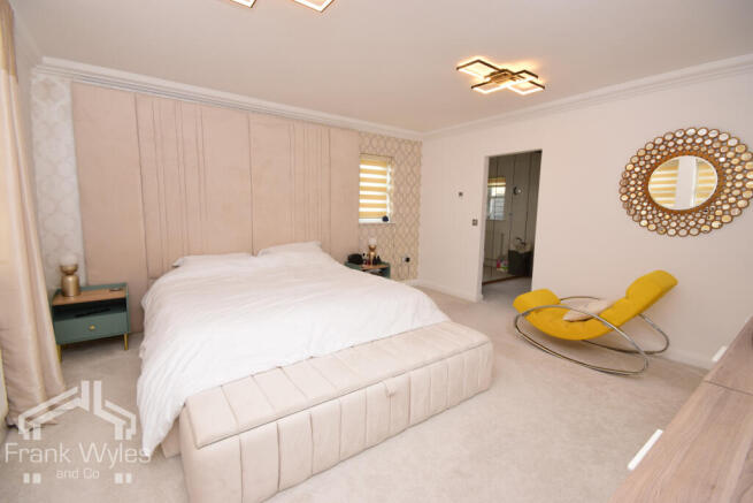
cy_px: 252
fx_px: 314
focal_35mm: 15
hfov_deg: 100.4
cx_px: 376
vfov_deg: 77.4
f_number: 14
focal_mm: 10
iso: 800
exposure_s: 1/80
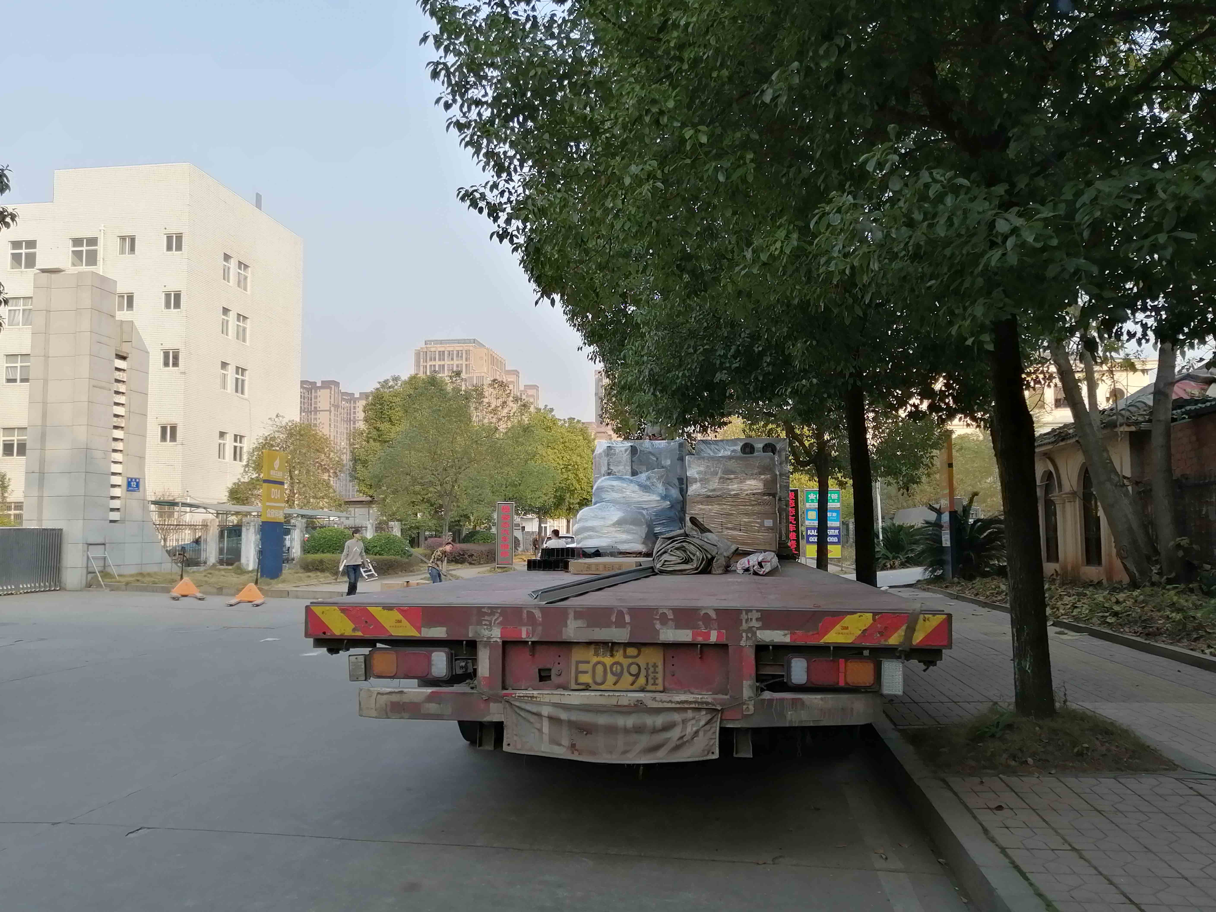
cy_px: 456
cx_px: 608
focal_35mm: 27
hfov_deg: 65.3
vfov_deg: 51.4
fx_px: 948
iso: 50
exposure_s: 1/672
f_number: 1.8
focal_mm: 3.62
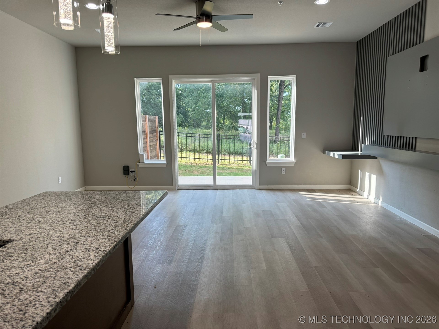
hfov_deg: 71.6
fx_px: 304
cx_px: 220
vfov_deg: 56.8
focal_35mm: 24
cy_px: 164
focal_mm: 6.76
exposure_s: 1/128
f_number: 1.78
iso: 50
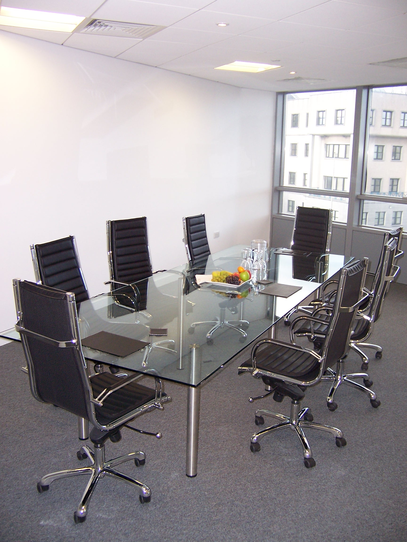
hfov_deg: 42.9
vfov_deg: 55.4
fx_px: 517
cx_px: 204
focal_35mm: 33
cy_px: 271
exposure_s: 1/60
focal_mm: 5.5
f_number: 2.8
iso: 140
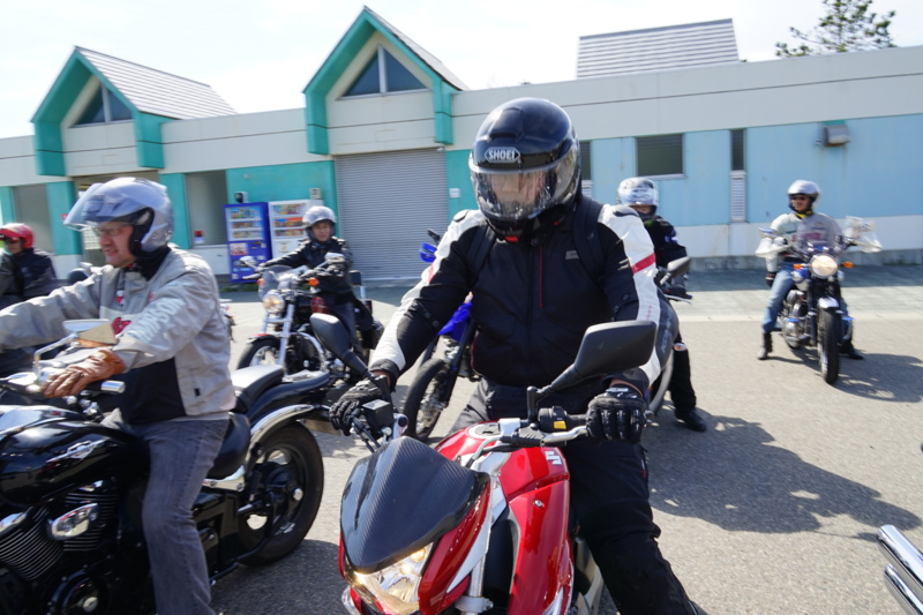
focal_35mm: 27
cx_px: 462
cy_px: 308
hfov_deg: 67.4
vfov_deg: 47.9
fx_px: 692
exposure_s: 1/80
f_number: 10
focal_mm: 18
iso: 100
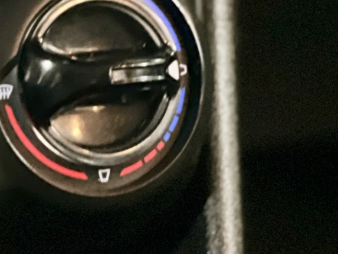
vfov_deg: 5.8
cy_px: 62
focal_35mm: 258
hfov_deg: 7.5
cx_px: -224
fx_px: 2520
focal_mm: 9
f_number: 2.8
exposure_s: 1/15
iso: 2000
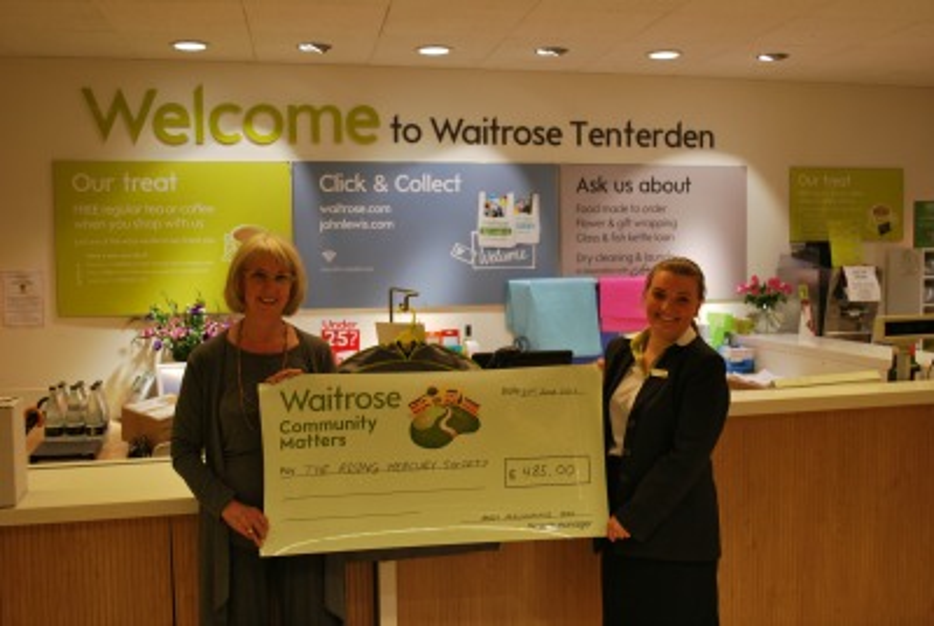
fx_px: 1013
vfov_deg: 34.3
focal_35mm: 39
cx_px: 467
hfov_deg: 49.5
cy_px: 313
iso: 200
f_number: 4.2
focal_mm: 26
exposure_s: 1/50
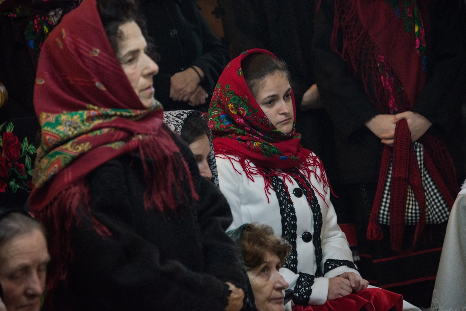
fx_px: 2201
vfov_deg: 8.1
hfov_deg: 12.1
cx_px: 233
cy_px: 156
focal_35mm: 170
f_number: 5.6
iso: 2500
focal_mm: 170
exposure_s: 1/60
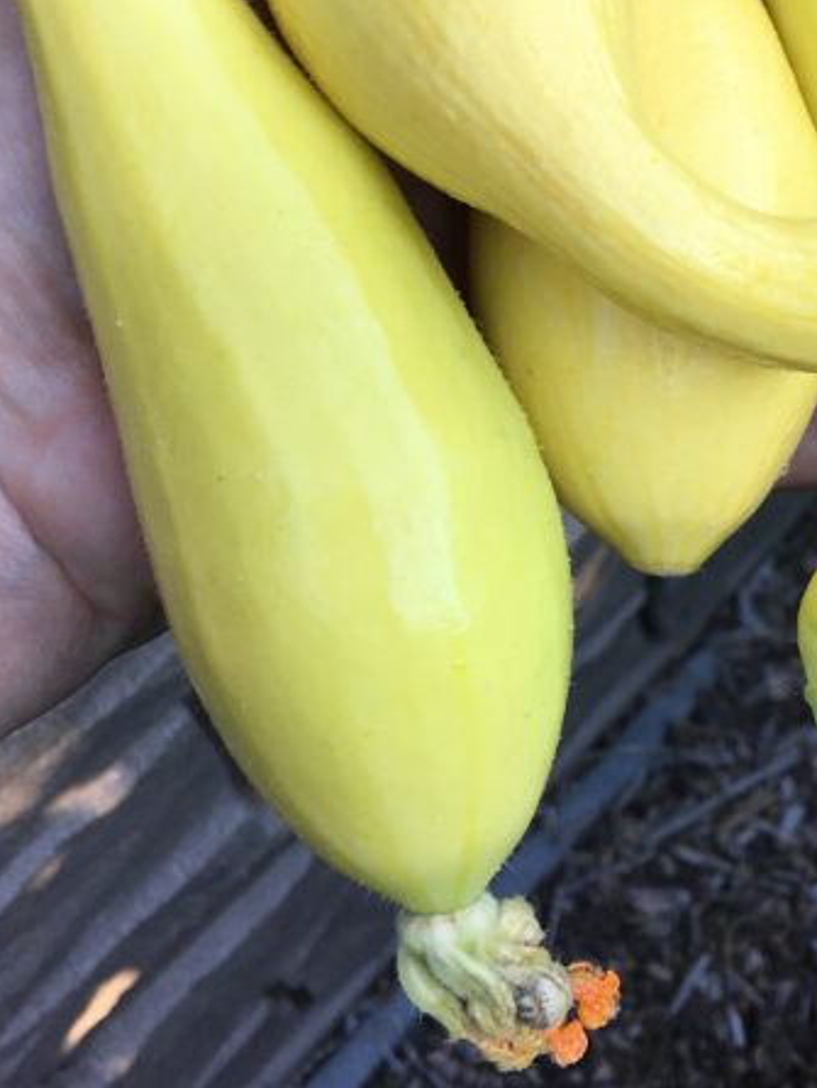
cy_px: 261
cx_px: 524
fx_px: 1918
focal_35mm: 61
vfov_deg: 31.1
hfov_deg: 24.0
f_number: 2.2
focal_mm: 4.15
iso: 25
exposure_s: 1/120
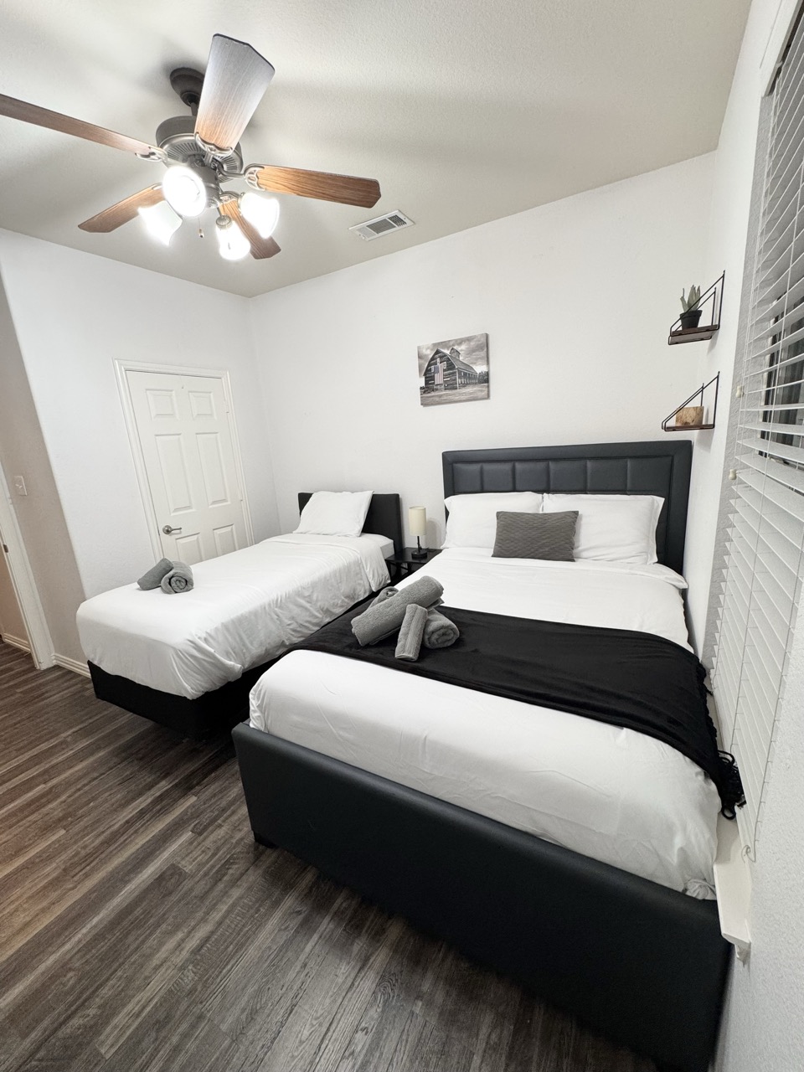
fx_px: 434
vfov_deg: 102.1
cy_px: 536
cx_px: 402
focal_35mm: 14
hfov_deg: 85.7
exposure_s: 1/60
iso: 200
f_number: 2.2
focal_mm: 2.22
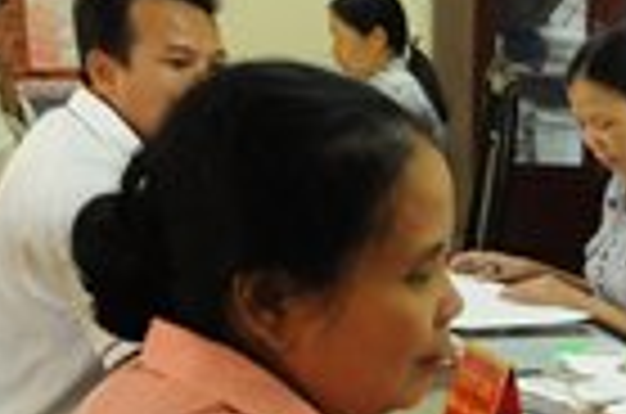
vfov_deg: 15.6
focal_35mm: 83
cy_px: 538
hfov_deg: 20.5
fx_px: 1433
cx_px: 977
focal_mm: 17
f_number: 5
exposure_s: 1/60
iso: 2000
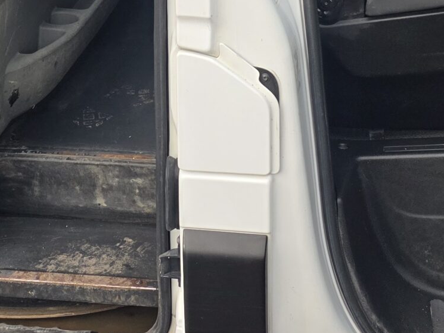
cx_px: 170
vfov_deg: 17.4
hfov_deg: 24.7
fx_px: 1013
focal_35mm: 79
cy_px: -117
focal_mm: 6.25
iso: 40
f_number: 1.7
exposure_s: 1/359
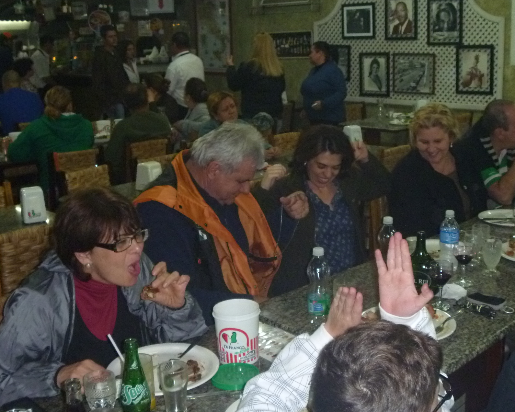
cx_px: 300
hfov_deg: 41.9
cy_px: 195
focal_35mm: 44
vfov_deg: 34.1
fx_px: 671
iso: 400
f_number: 3.5
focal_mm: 6.3
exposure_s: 1/60
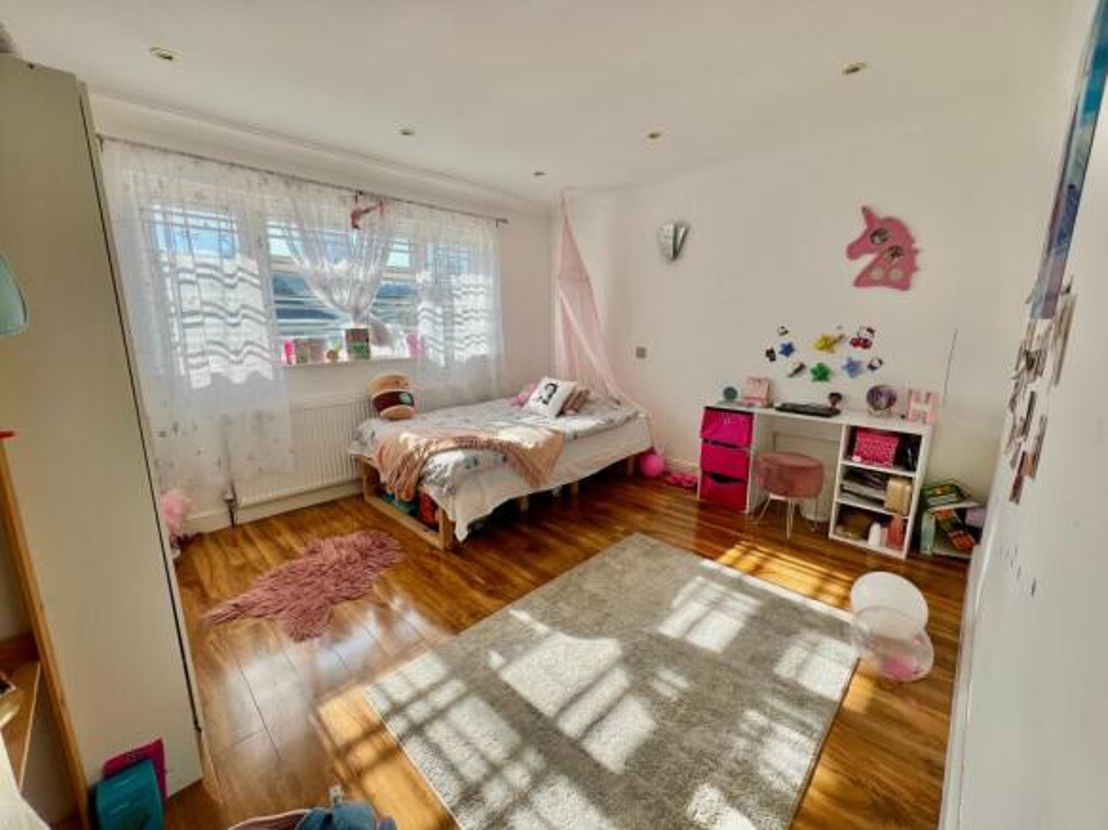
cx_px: 554
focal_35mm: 13
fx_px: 416
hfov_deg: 106.2
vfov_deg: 89.9
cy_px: 415
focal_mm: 1.57
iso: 32
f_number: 1.8
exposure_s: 1/292
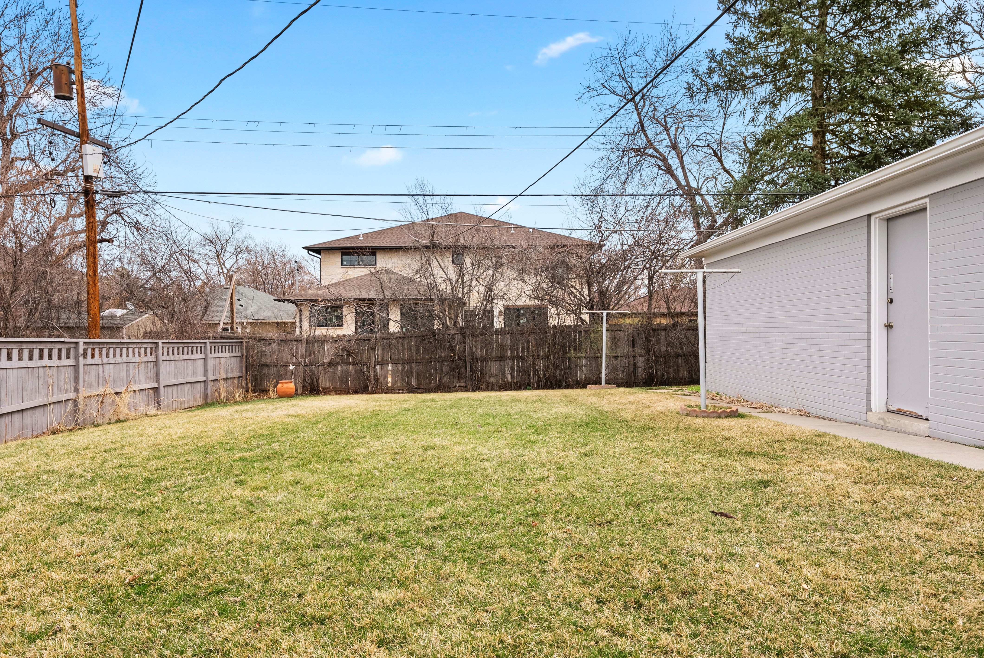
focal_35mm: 22
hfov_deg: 78.6
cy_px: 329
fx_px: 602
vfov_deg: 57.3
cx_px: 492
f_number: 9
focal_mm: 22
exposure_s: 1/640
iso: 320
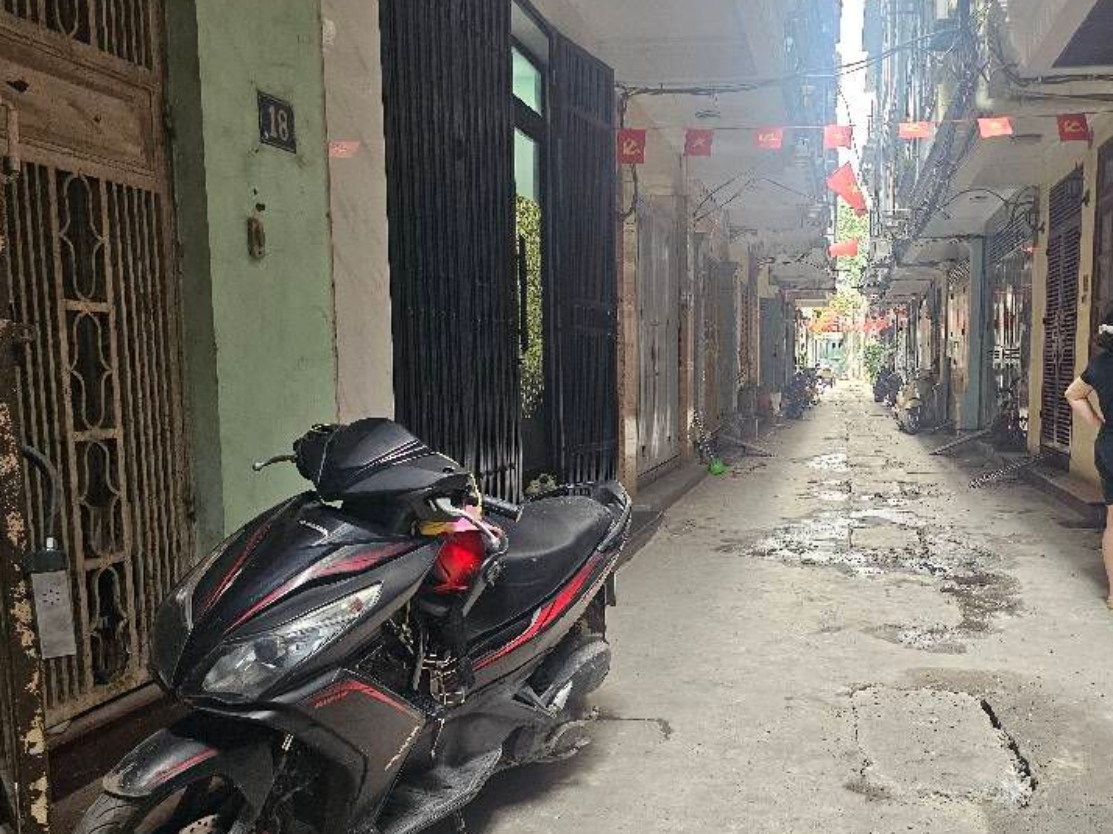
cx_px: 695
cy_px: 482
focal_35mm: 33
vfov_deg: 42.8
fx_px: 1061
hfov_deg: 54.7
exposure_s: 1/142
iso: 320
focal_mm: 6.3
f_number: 1.7
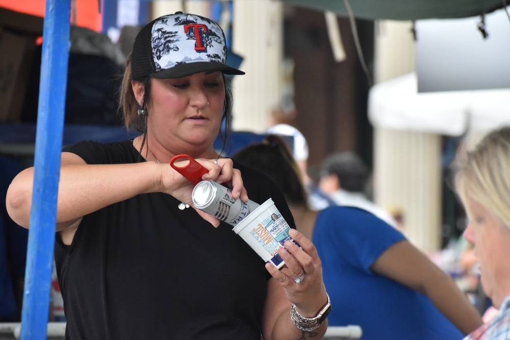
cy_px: 170
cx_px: 255
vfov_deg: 5.7
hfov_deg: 8.6
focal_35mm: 240
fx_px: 3399
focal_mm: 160
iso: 1600
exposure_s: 1/2000
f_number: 5.6
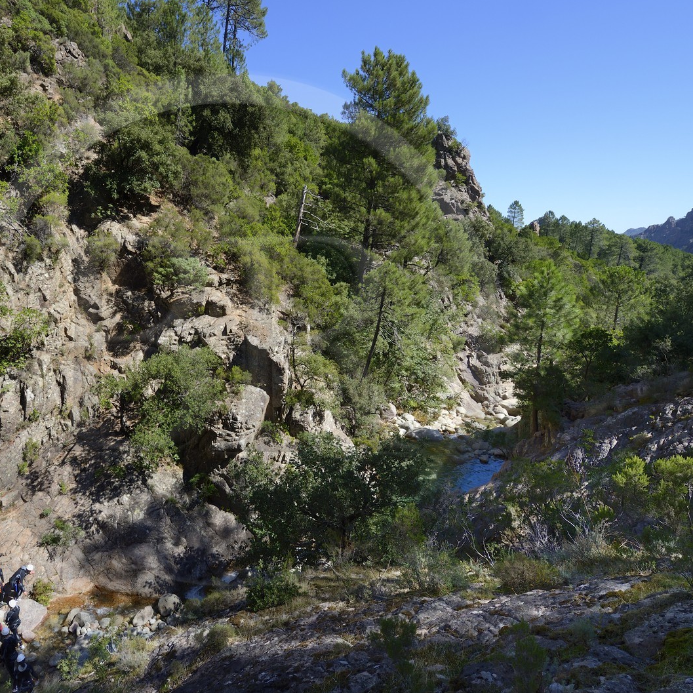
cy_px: 346
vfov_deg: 80.7
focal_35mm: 18
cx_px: 228
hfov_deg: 78.0
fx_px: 408
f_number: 10
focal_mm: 14
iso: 400
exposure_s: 1/400
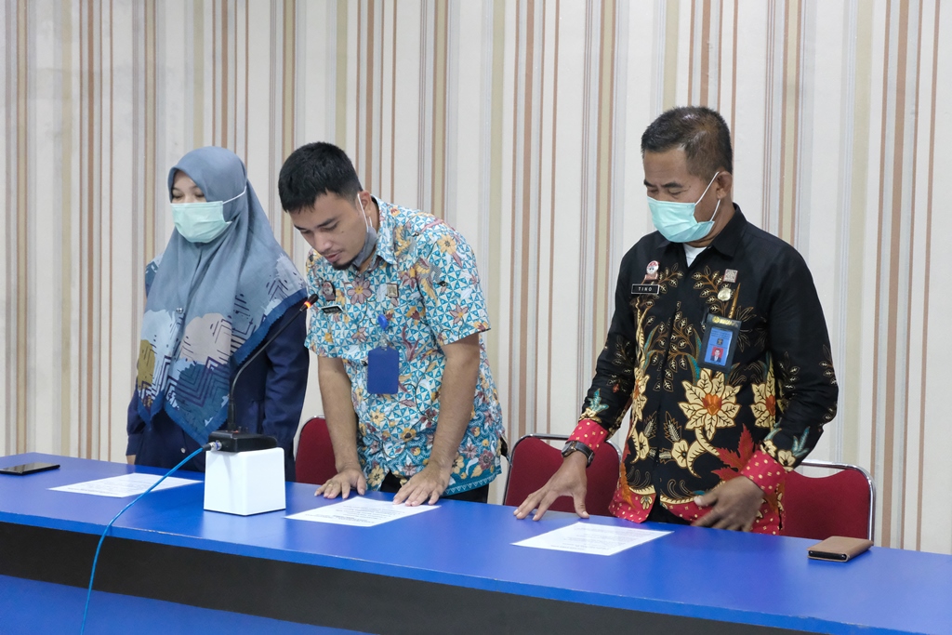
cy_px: 318
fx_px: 1983
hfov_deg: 27.0
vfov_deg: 18.2
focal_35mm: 75
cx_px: 476
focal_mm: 50
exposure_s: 1/30
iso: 6400
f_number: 5.6
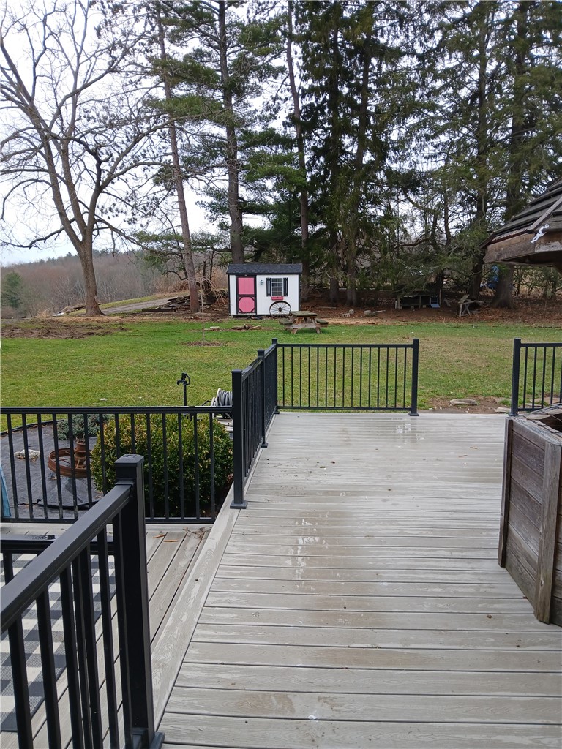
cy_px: 374
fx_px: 563
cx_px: 281
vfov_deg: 67.3
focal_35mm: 26
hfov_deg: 53.1
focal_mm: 3.98
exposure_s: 1/185
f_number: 1.8
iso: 20
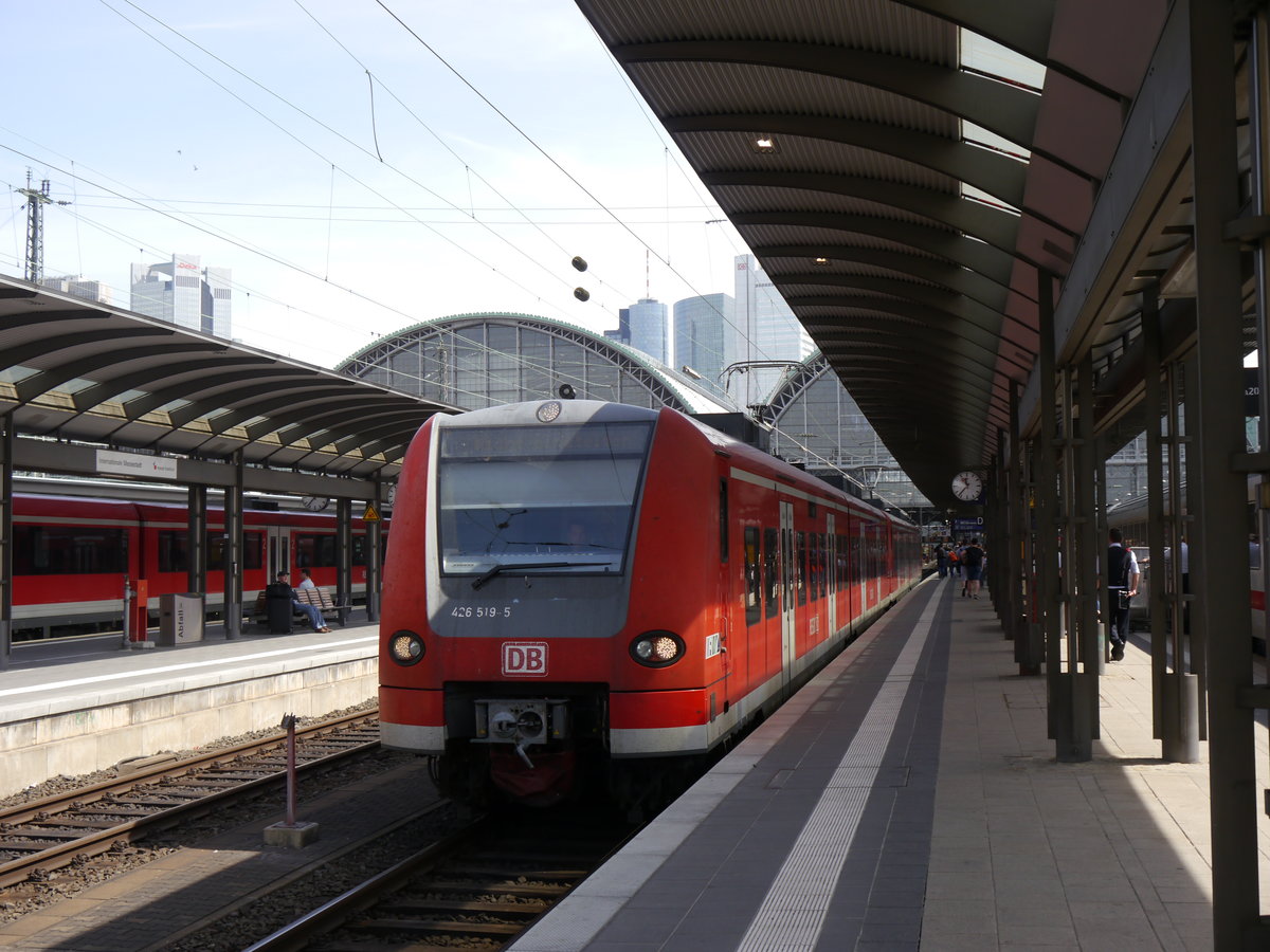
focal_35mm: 44
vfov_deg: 32.9
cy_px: 476
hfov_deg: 42.9
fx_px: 1614
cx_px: 635
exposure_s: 1/250
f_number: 6.3
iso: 160
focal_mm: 22
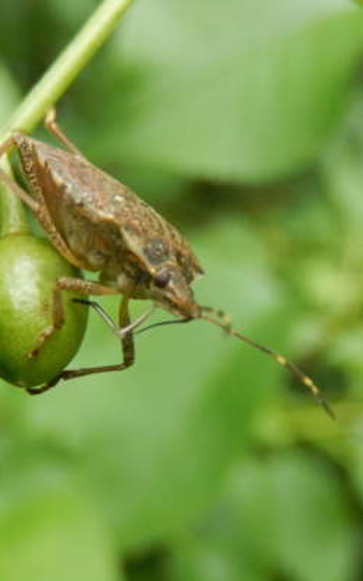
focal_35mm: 73
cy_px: 291
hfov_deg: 17.9
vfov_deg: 28.2
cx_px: 201
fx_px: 1155
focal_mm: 9.2
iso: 400
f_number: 4.5
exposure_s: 1/250
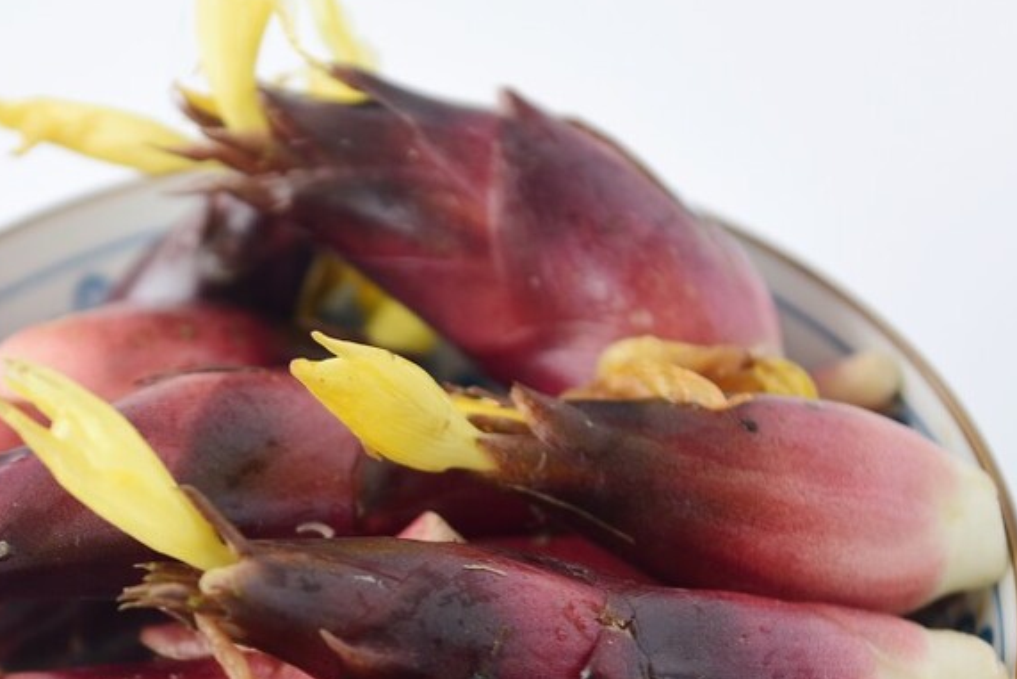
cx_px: 280
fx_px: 4154
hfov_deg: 13.9
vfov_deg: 9.3
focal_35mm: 147
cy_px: 604
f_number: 4
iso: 64
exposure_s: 1/100
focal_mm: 70
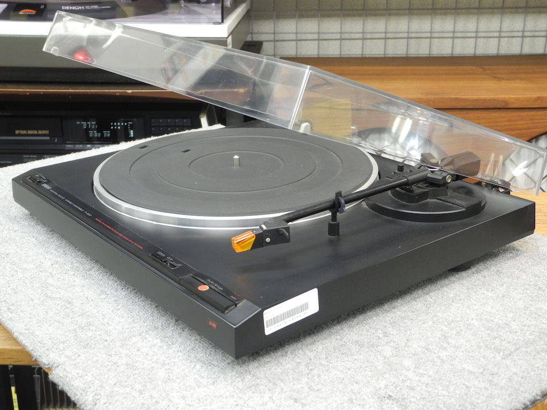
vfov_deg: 29.1
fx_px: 790
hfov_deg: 38.2
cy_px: 205
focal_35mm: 50
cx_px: 274
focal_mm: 10.7
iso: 400
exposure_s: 1/20.4
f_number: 3.5
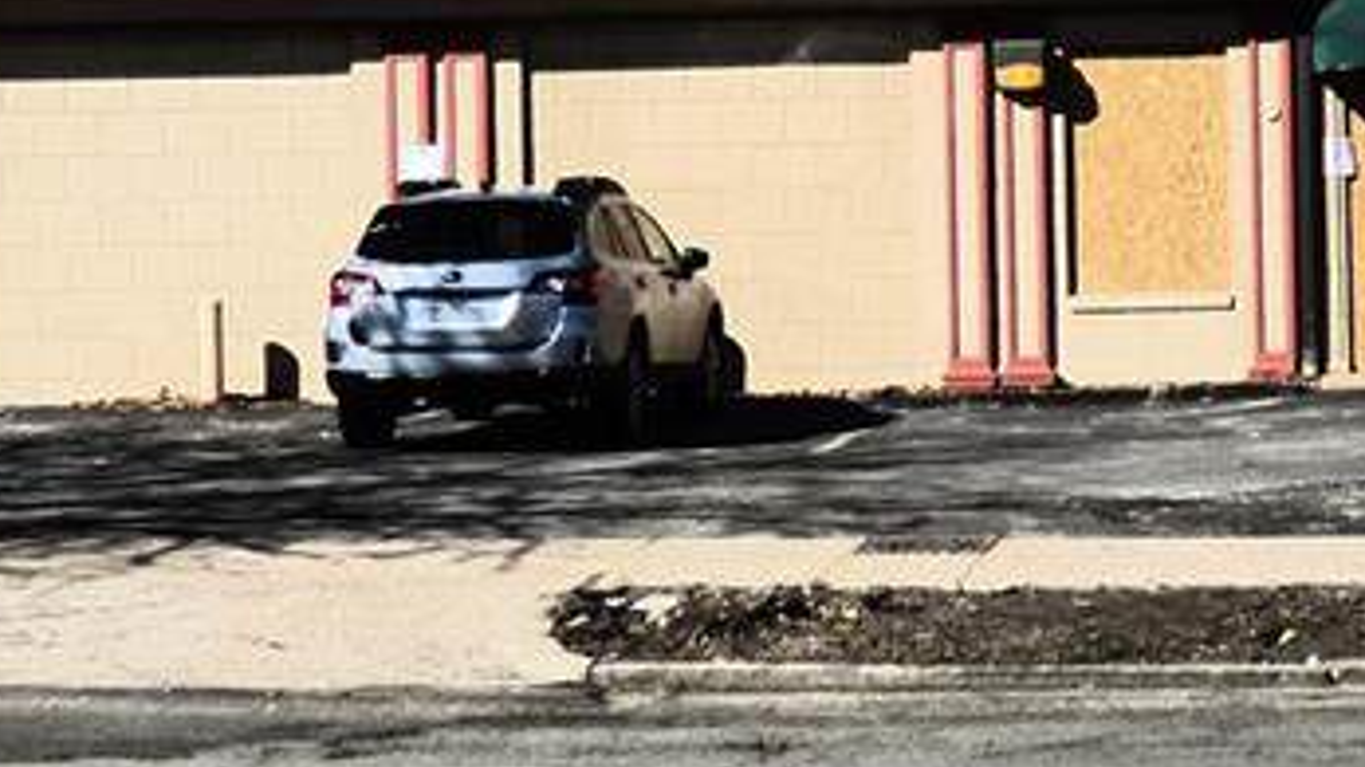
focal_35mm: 103
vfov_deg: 11.7
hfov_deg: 20.3
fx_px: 3727
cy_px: 157
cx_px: 1259
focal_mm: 5.78
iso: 160
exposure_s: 1/1600
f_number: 3.4
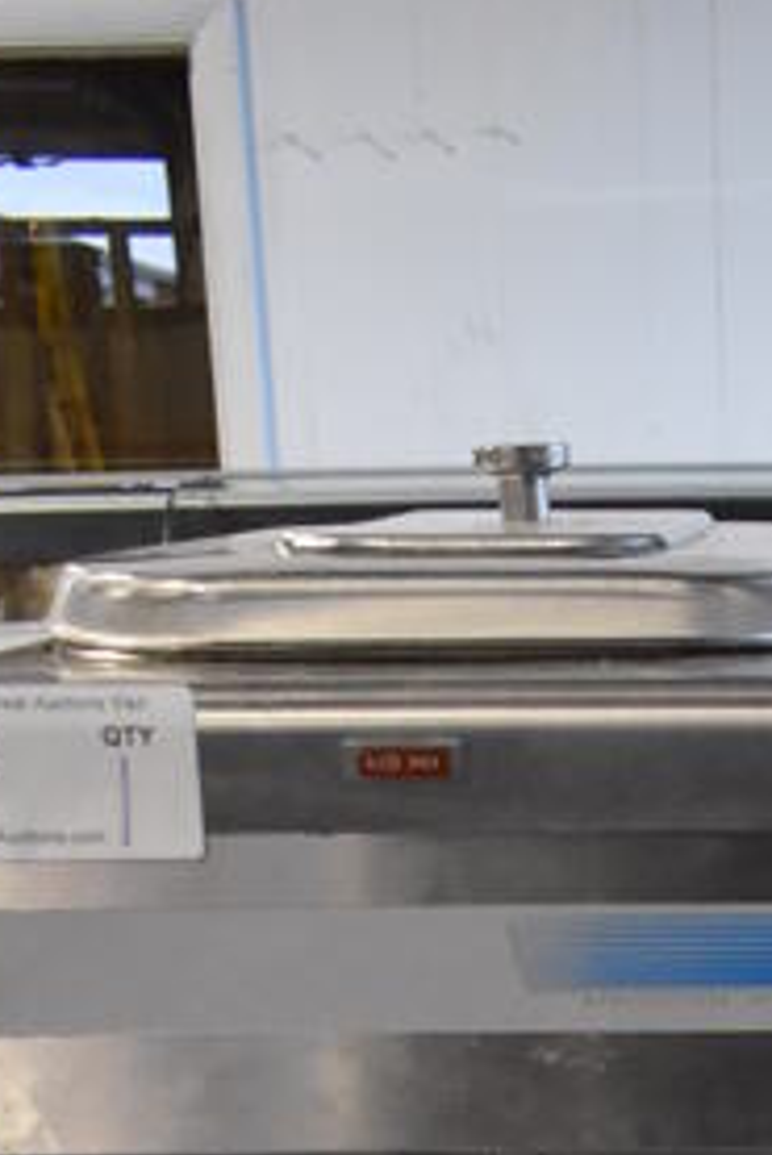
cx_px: 943
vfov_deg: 19.1
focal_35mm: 89
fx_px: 2859
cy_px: 1883
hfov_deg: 14.8
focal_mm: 18
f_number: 3.5
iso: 3200
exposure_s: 1/125
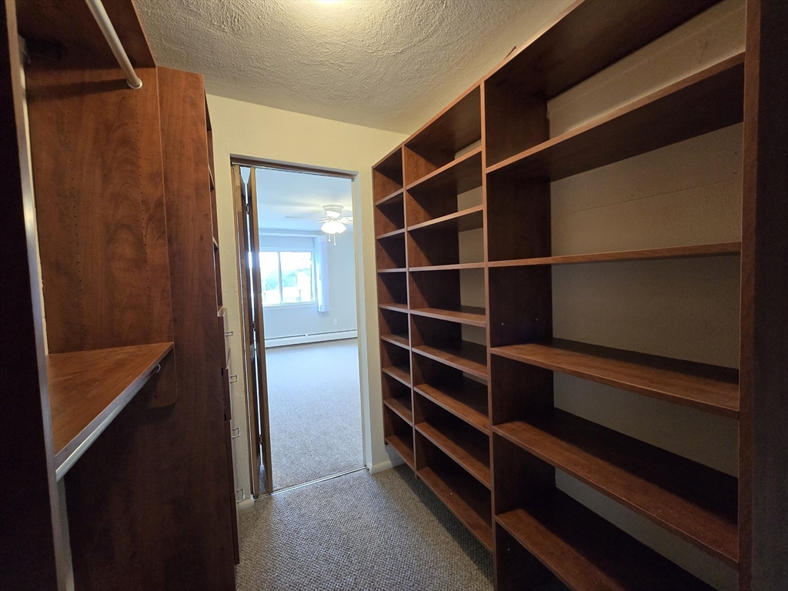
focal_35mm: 13
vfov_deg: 89.9
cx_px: 394
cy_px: 296
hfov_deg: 106.2
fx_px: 296
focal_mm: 2.2
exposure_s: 1/60
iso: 640
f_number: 2.2
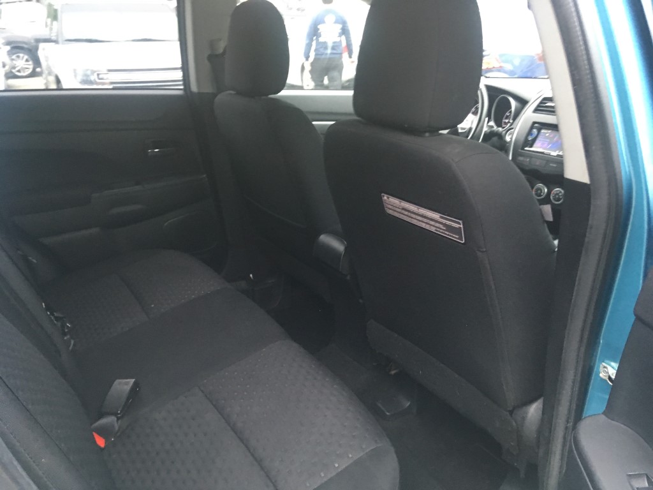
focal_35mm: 29
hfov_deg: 61.7
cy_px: 245
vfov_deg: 48.2
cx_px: 326
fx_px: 547
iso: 160
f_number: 2.2
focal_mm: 4.15
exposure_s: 1/30
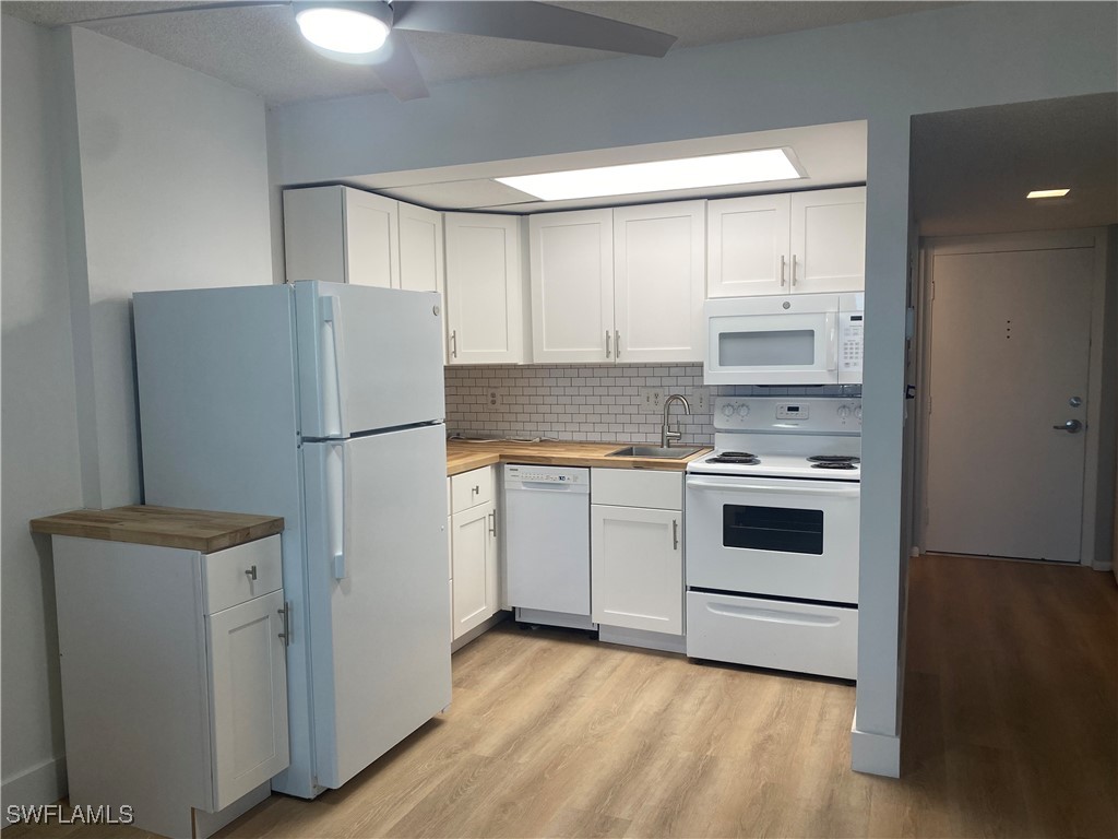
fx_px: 840
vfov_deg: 53.1
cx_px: 559
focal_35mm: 26
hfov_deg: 67.3
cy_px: 420
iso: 64
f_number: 1.8
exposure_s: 1/120
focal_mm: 4.25
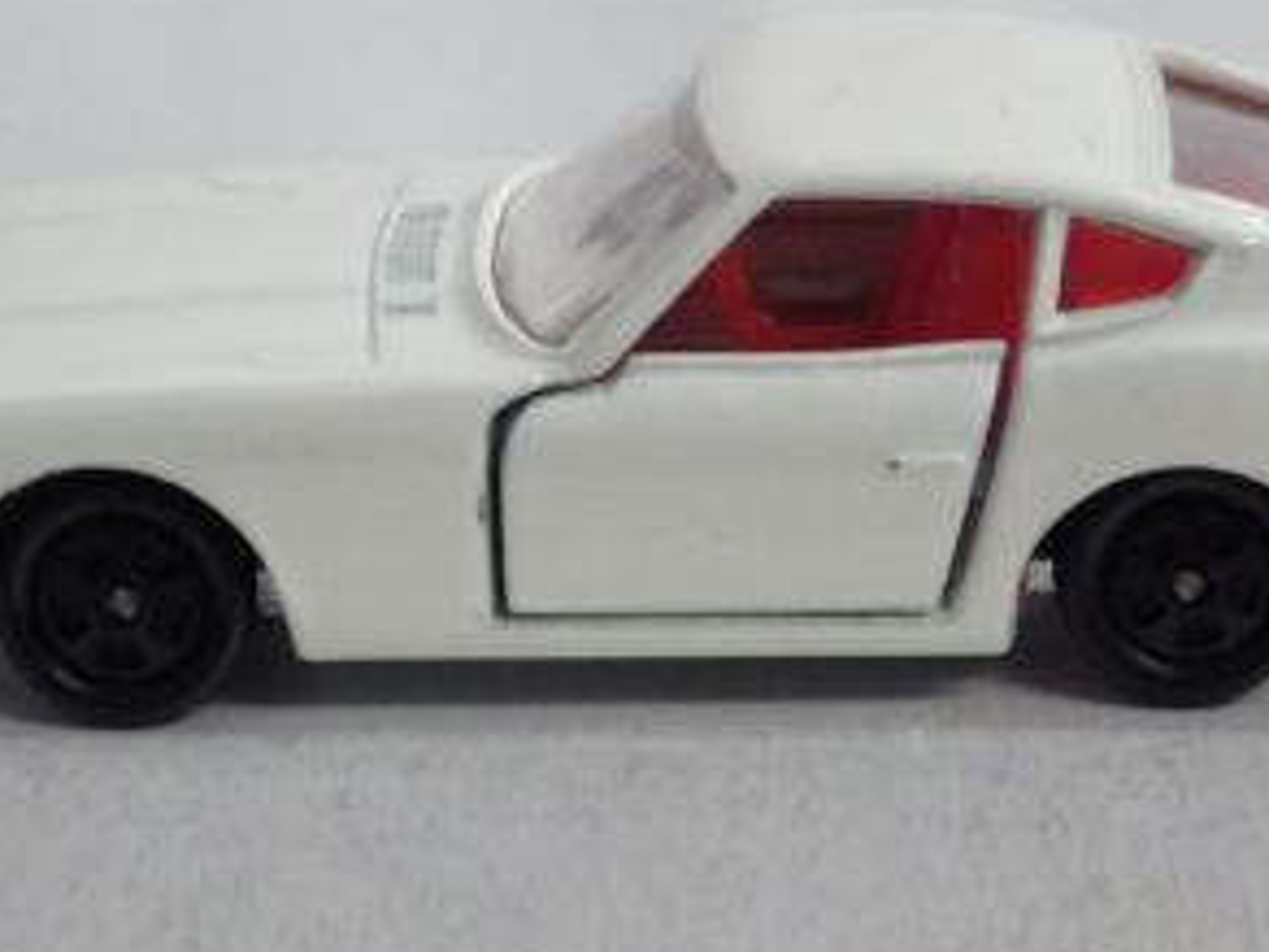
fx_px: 7002
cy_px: 735
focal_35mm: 191
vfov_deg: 7.8
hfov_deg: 10.4
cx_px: 548
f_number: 4.4
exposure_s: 1/60
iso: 640
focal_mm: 15.6
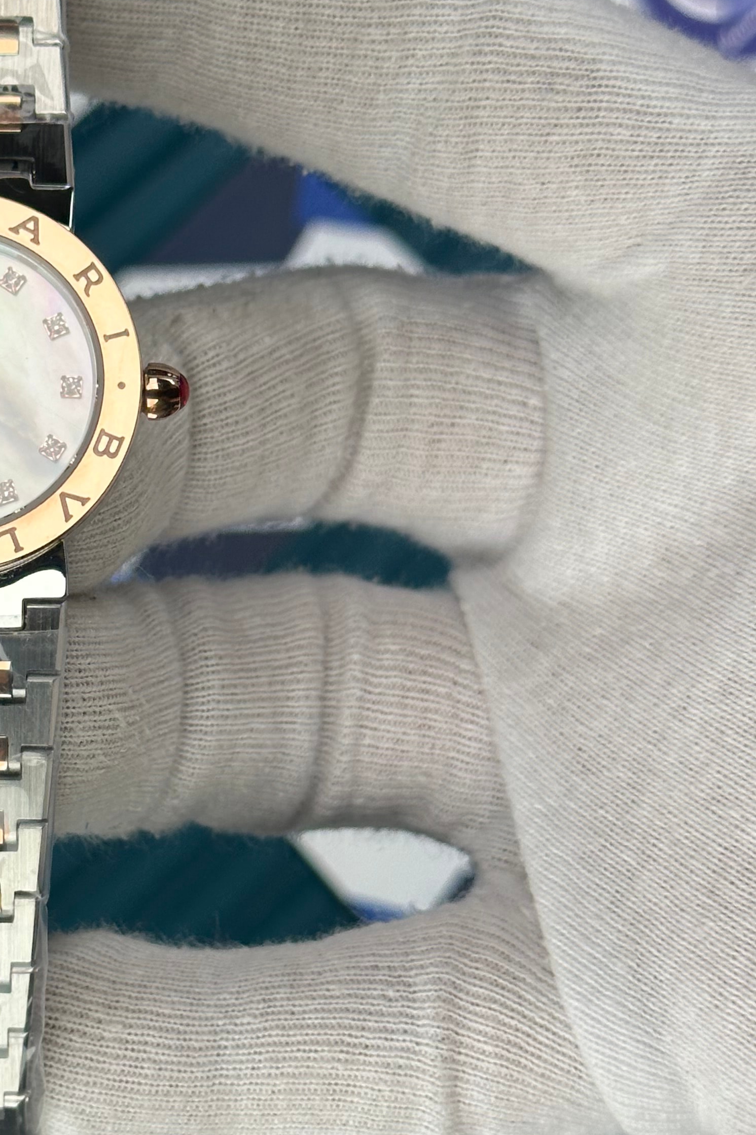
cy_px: 618
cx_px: 49
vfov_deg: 22.6
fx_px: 2835
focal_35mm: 90
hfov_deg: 15.0
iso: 64
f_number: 1.78
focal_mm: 6.86
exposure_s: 1/1323
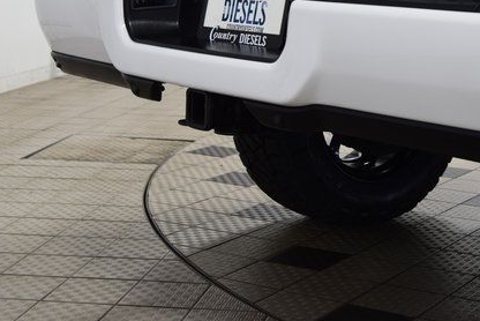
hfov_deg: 24.2
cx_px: 361
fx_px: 1107
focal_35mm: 83
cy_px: 78
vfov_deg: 16.4
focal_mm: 36
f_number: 6.3
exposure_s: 1/15
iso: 450
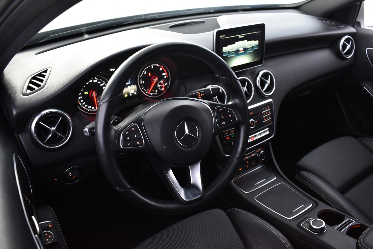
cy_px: 124
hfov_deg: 61.9
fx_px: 311
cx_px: 186
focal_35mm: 30
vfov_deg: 43.6
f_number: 5
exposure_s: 1/8
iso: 1250
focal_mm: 20
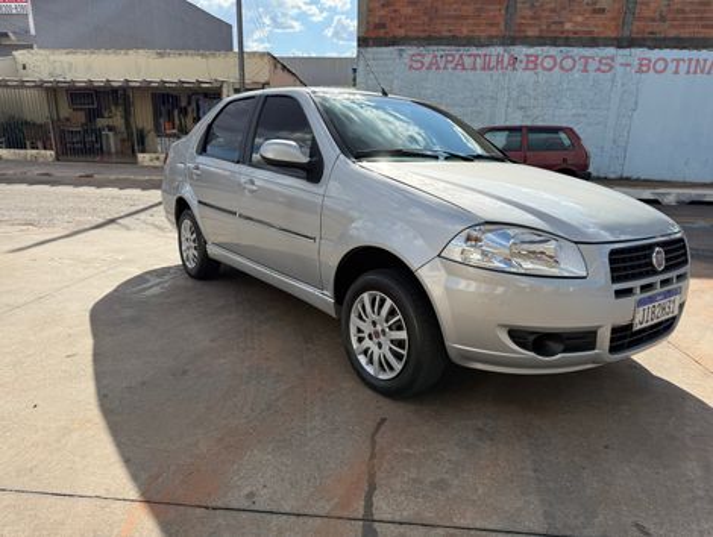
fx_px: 495
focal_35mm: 24
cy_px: 268
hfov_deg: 71.5
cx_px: 356
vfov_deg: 56.9
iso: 100
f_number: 1.78
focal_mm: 6.76
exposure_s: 1/4405
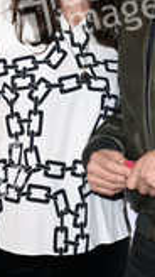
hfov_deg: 7.3
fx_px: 1215
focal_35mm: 166
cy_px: 93
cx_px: 123
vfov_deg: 13.0
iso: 2000
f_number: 5.6
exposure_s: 1/250
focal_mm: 65
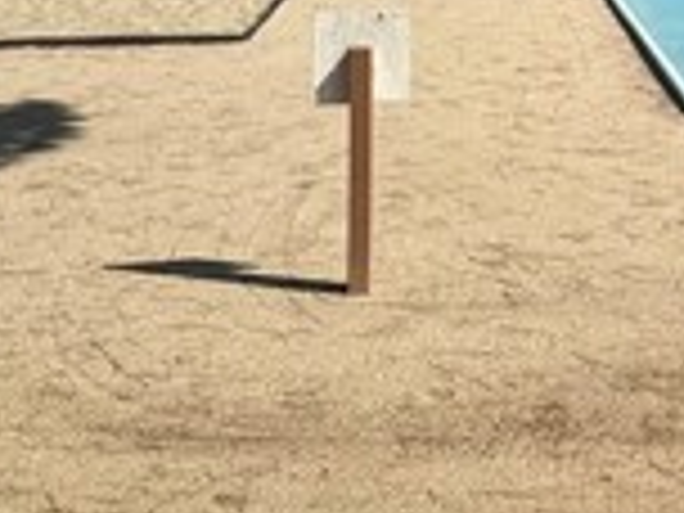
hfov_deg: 29.7
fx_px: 1166
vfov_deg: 22.0
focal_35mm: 59
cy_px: -176
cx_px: 734
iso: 40
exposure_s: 1/3610
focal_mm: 2.22
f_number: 2.2
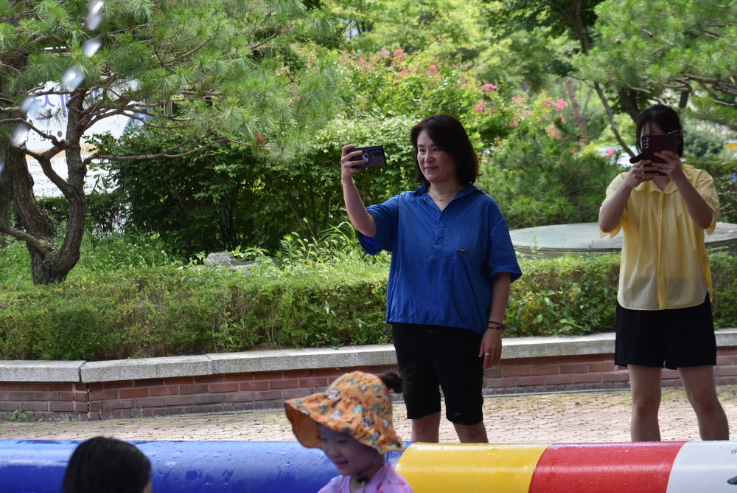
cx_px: 368
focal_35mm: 117
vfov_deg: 11.7
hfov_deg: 17.5
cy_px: 246
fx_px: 2397
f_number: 8
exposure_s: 1/250
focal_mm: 78
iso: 400
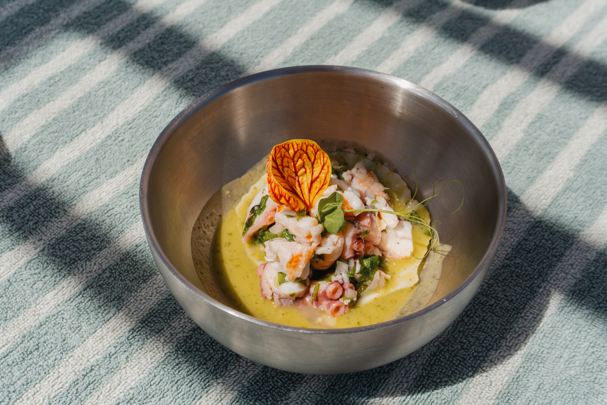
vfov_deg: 28.9
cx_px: 304
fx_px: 784
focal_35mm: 46
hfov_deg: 42.3
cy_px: 202
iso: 100
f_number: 9
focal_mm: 31
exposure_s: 1/320
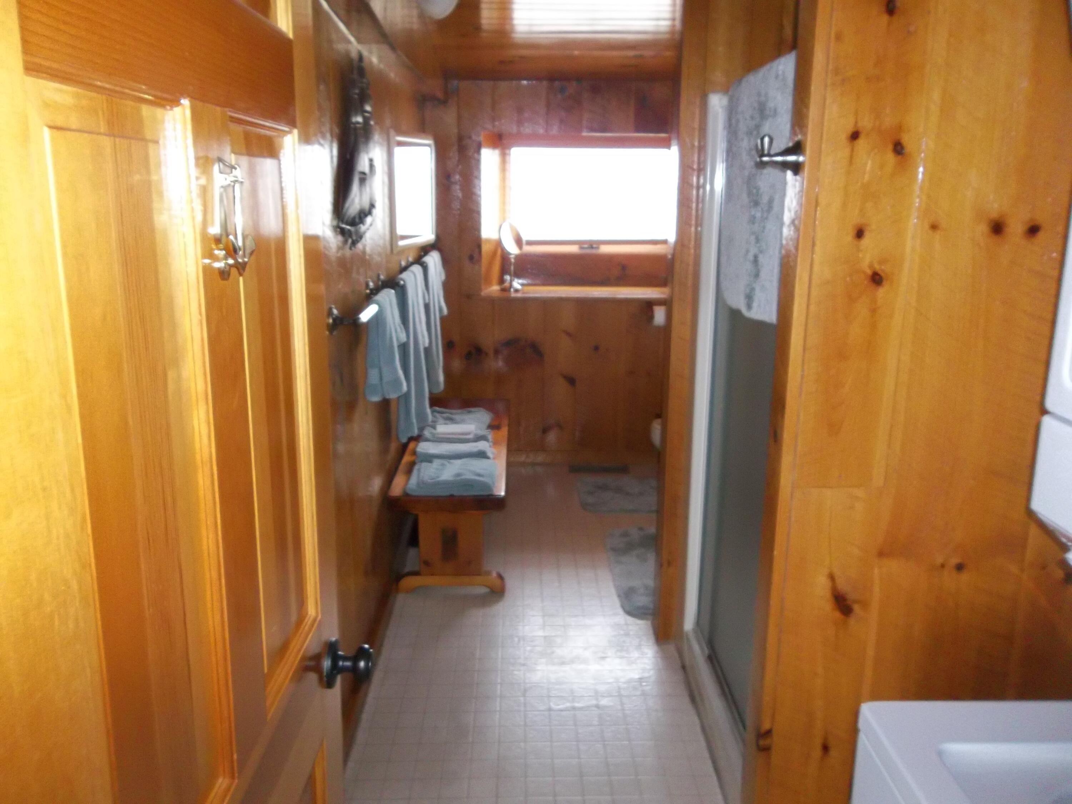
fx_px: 836
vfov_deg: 51.4
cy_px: 402
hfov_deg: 65.3
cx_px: 536
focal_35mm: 27
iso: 320
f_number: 3.5
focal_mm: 4.9
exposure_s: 1/30
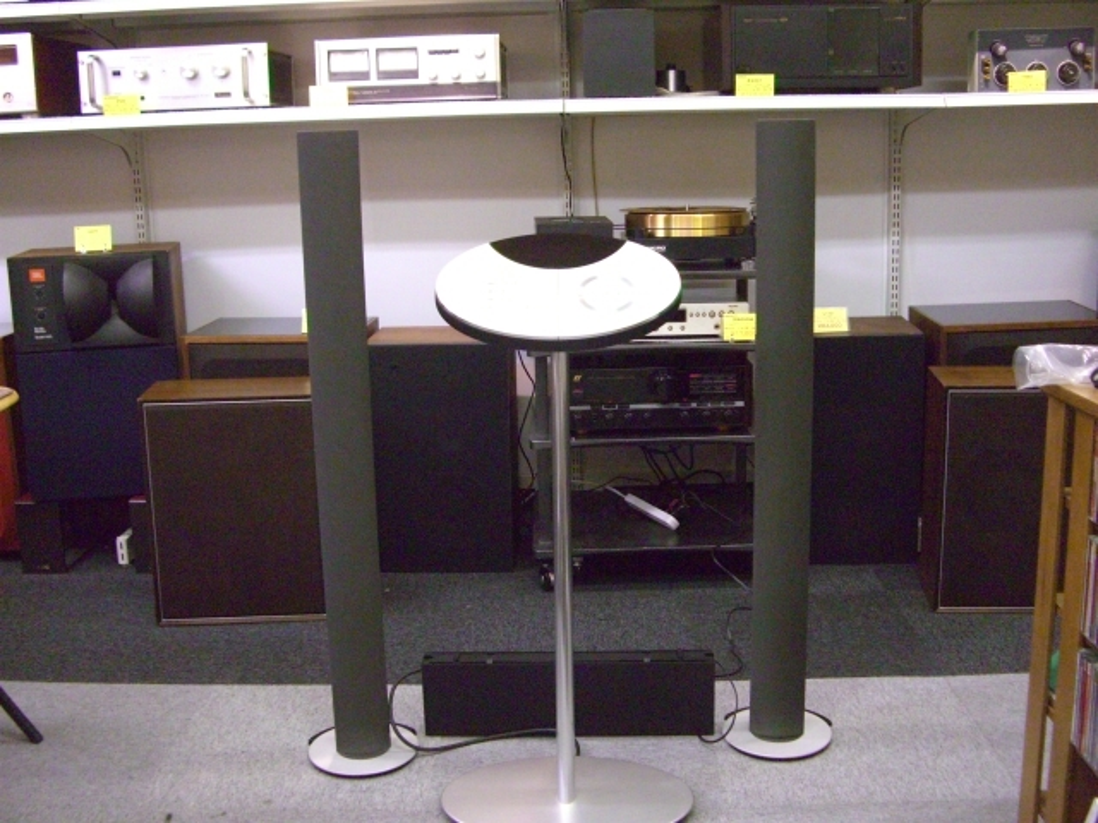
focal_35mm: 38
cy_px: 412
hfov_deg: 49.0
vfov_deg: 37.7
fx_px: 1205
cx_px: 549
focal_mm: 7.9
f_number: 2.8
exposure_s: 1/100
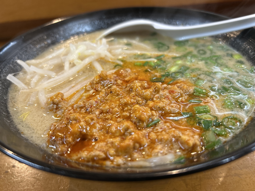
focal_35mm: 26
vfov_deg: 53.1
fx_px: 192
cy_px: 96
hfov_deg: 67.3
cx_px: 128
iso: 125
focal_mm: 5.7
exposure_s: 1/60
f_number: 1.5
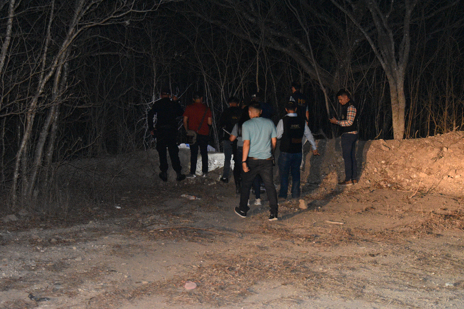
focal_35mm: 82
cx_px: 232
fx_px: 1063
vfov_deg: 16.6
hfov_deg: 24.6
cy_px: 154
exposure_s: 1/60
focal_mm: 55
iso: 6400
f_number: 5.6
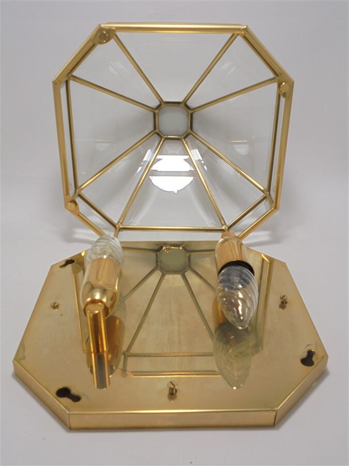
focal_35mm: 34
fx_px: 457
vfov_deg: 54.0
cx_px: 174
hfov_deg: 41.8
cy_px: 233
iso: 100
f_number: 4
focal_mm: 6.1
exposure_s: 1/80
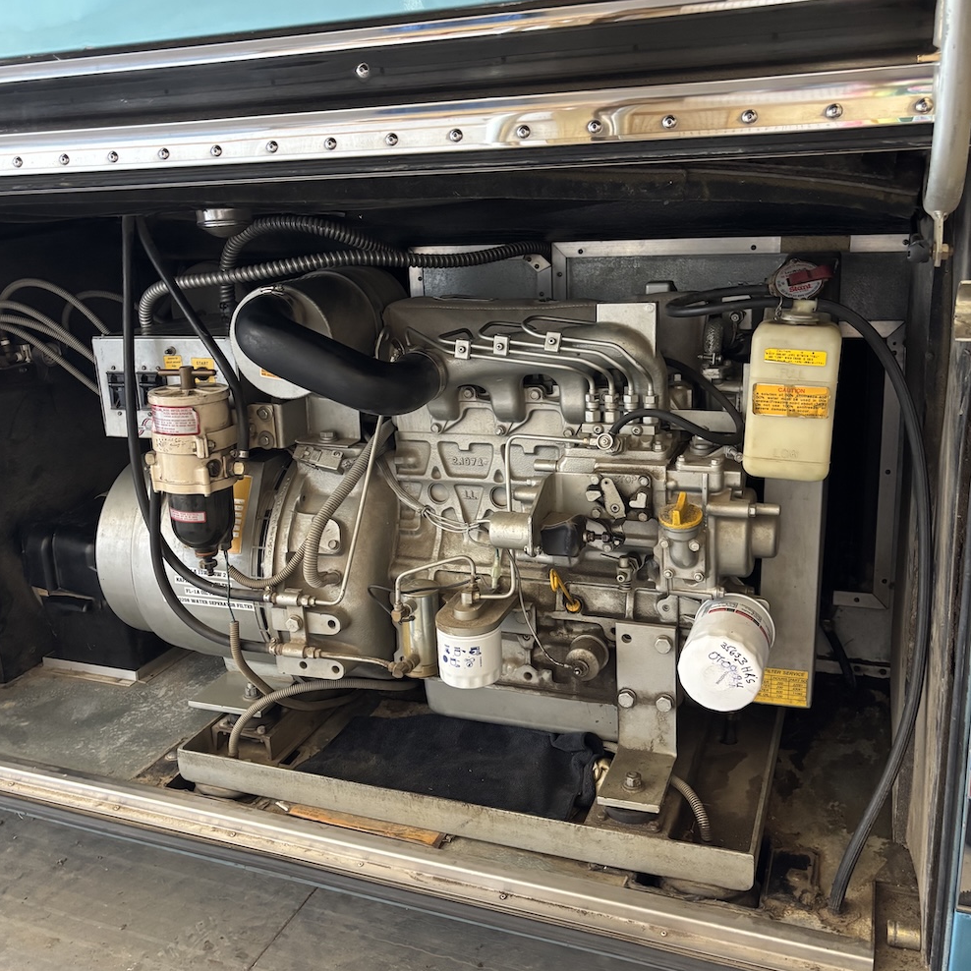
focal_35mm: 31
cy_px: 449
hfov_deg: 52.5
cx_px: 482
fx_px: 984
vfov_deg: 52.5
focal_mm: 5.96
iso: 400
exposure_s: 1/60
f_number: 1.6
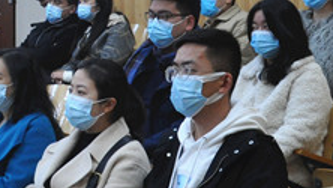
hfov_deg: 17.7
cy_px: -8
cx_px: -60
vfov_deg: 10.4
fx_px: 1023
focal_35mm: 116
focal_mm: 21
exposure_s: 1/30
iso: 800
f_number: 5.6
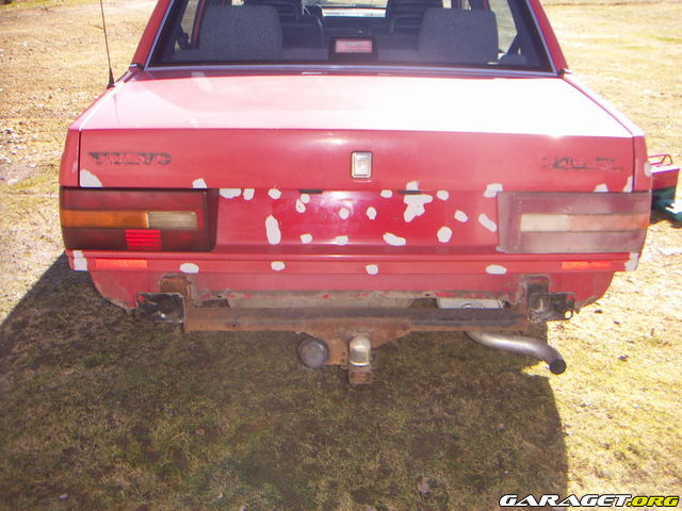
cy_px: 256
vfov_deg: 39.7
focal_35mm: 36
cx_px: 341
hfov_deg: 51.4
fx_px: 709
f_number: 2.8
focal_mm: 4.7
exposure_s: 1/500
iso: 64
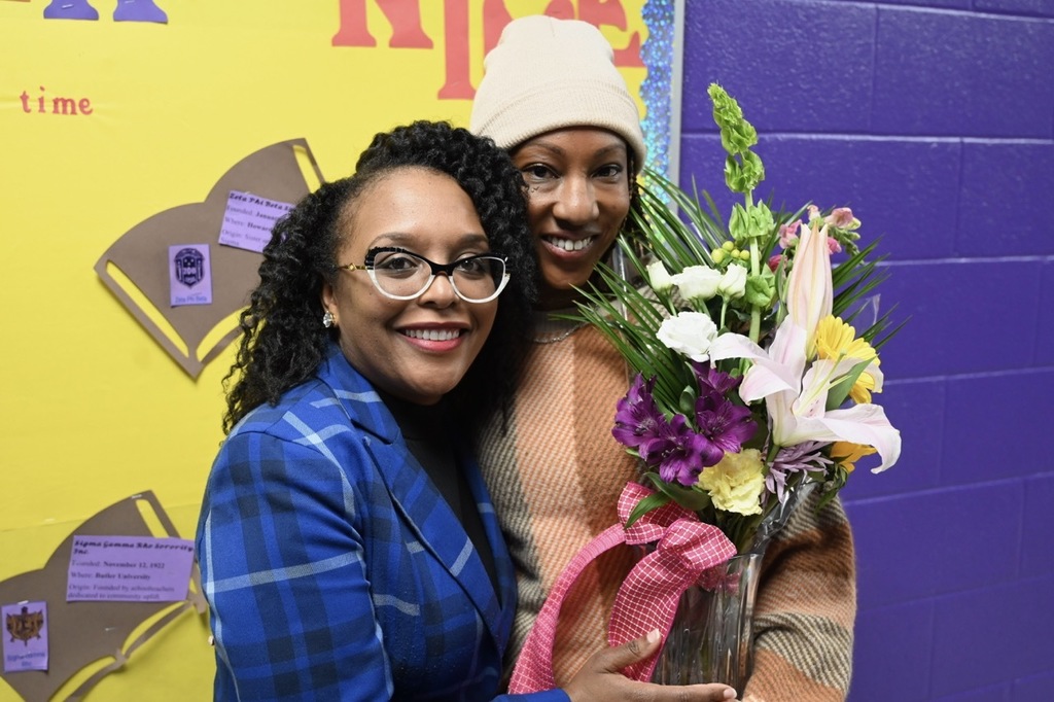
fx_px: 1054
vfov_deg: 36.8
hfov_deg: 53.1
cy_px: 351
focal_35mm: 36
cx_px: 527
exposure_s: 1/125
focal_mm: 36
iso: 2500
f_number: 4
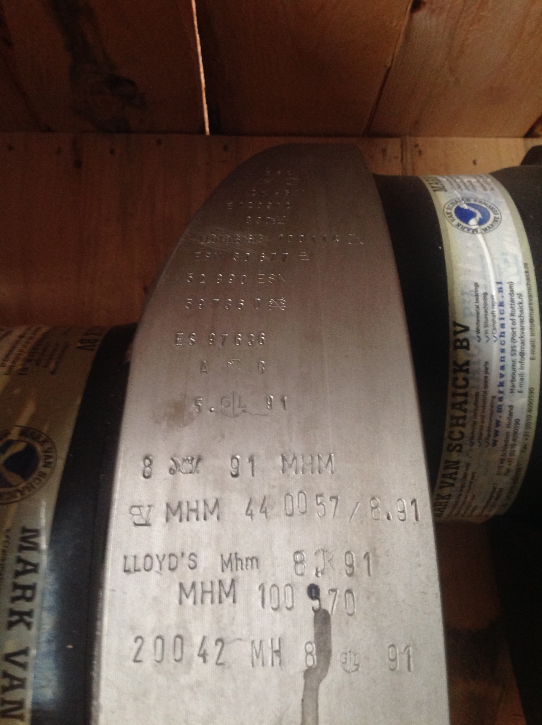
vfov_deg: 52.7
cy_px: 362
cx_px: 271
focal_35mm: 35
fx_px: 733
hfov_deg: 40.6
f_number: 2.4
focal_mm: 4.28
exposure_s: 1/15
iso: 250
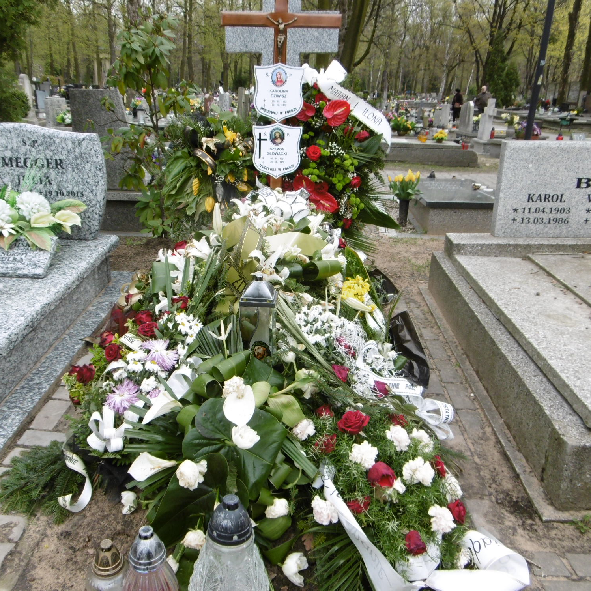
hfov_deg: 55.5
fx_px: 560
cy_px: 291
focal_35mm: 29
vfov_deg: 55.6
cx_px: 261
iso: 100
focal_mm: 4.3
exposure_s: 1/320
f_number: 3.1
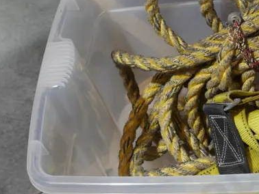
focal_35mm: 103
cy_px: 172
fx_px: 771
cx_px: 249
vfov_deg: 14.2
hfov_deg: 18.6
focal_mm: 19
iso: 500
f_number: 4.1
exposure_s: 1/60
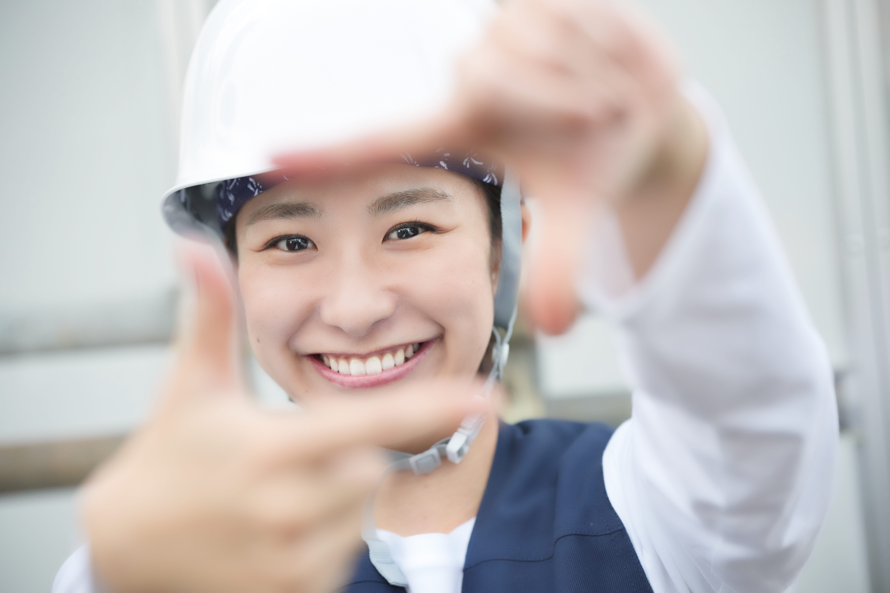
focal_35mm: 85
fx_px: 2101
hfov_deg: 23.9
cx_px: 445
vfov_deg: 16.1
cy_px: 296
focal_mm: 85
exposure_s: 1/250
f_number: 2.5
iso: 400
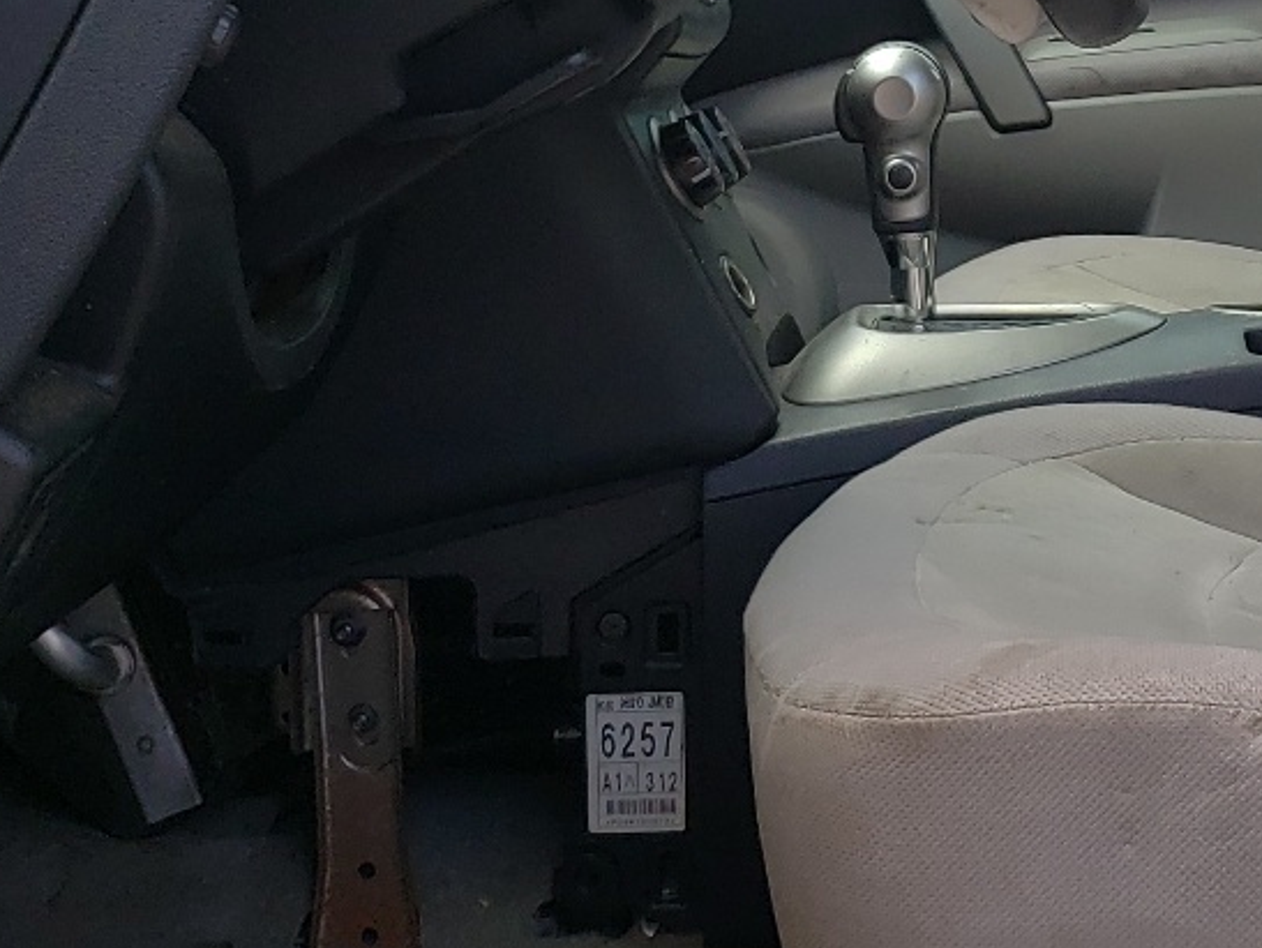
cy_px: 55
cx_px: 1110
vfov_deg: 19.0
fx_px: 2773
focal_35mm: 76
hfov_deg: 25.0
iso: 50
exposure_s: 1/1111
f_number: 1.5
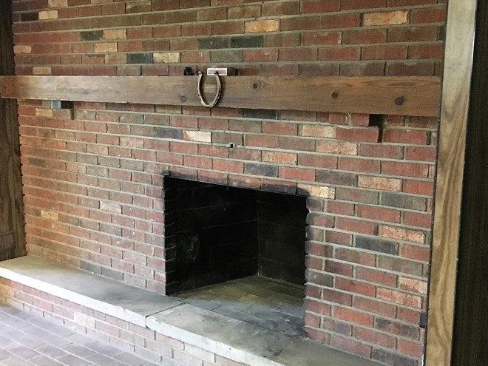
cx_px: 211
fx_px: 634
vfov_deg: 32.2
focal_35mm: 45
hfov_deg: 42.0
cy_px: 195
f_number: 2.2
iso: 250
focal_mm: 4.15
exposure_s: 1/15
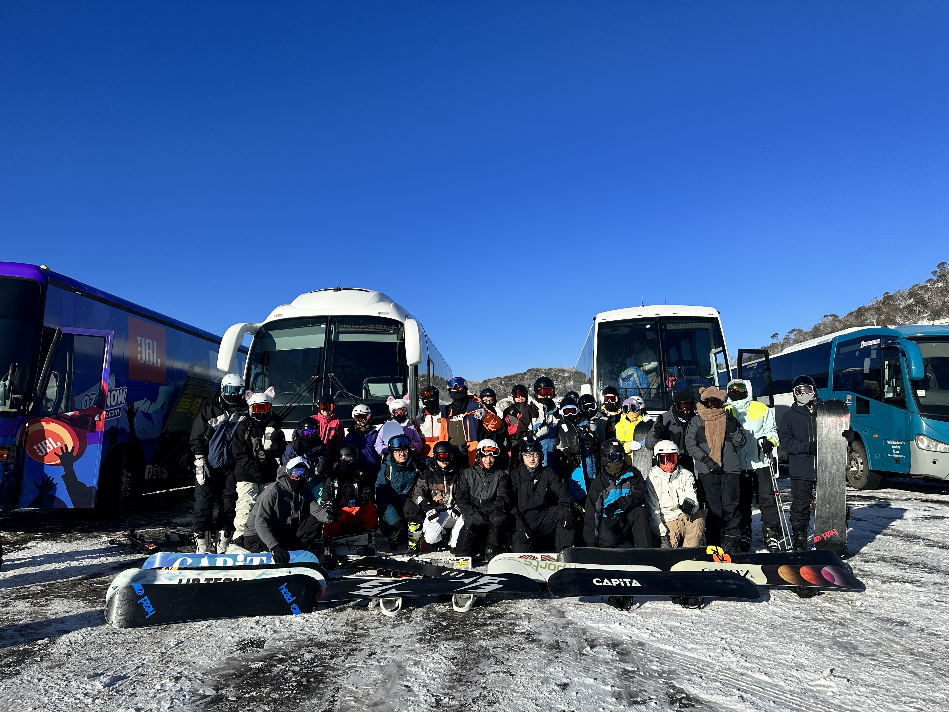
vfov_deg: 56.8
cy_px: 356
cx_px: 474
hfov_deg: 71.6
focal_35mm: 24
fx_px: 658
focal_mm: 6.86
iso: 80
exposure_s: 1/5263
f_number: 1.78
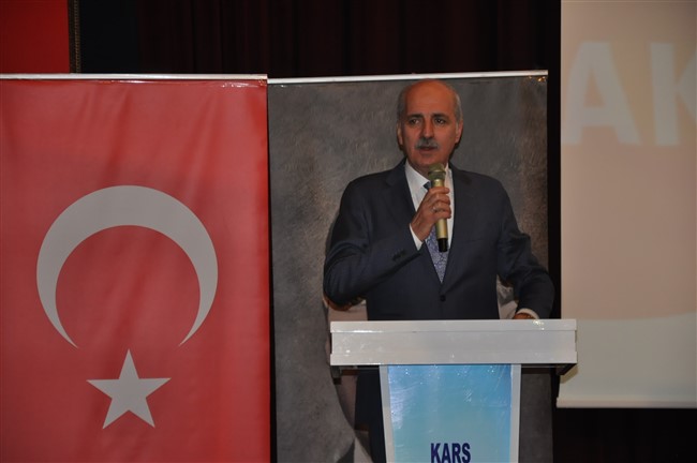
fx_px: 3046
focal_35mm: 158
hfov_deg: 13.1
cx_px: 348
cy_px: 232
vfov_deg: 8.7
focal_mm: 105
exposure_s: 1/60
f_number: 5.6
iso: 800
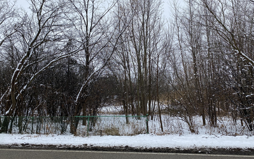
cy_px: 69
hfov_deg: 66.5
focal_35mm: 28
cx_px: 129
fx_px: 194
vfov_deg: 44.5
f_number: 1.8
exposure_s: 1/1412
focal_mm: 4.25
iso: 32
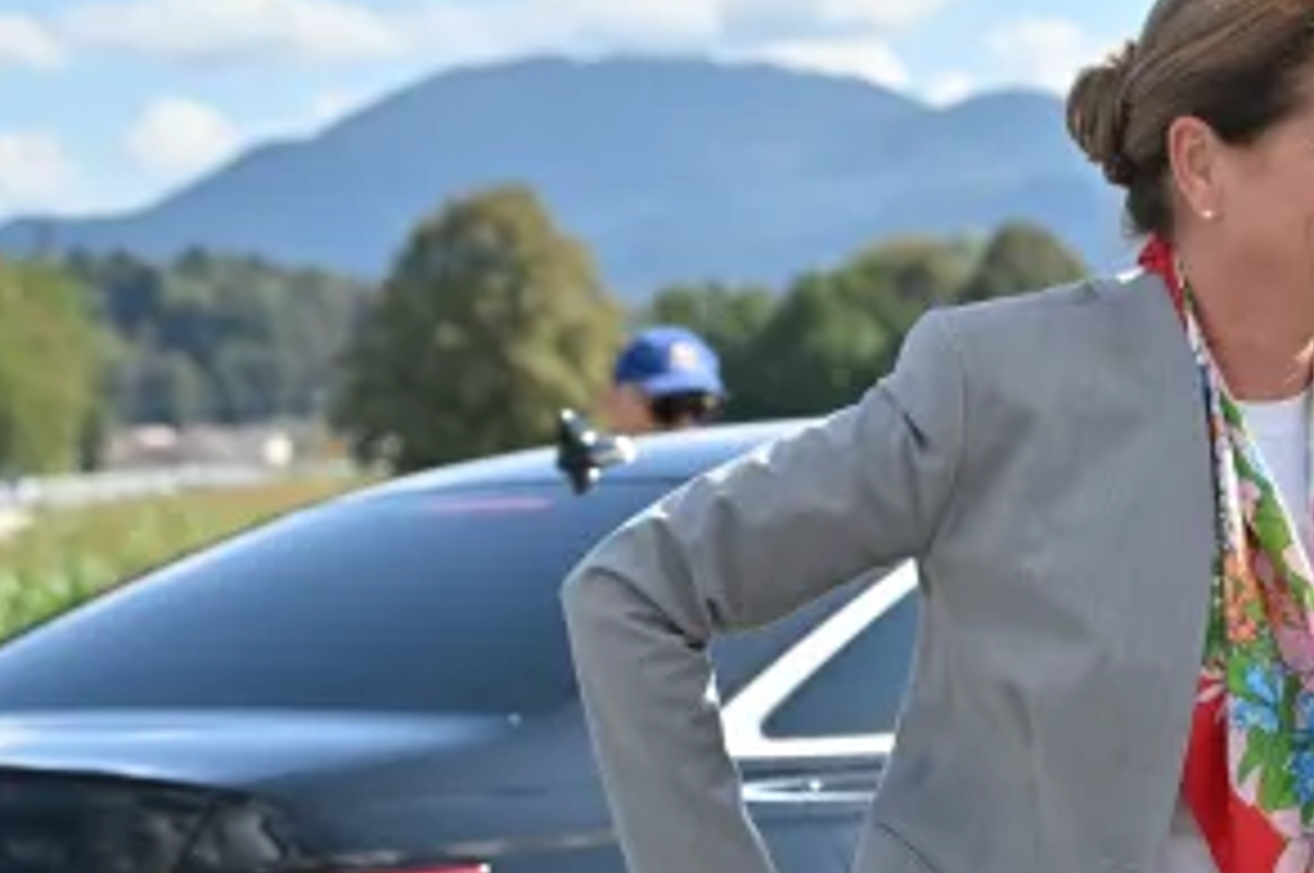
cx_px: 1318
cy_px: 549
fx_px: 5250
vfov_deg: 9.5
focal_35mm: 144
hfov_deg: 14.0
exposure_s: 1/1600
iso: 250
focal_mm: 70
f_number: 5.6
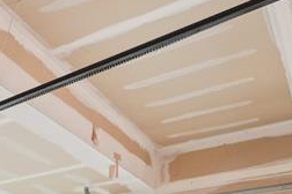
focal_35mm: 61
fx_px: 495
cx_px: -76
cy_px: 324
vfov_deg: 18.5
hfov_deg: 27.9
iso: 800
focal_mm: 10
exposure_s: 1/8
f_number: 8
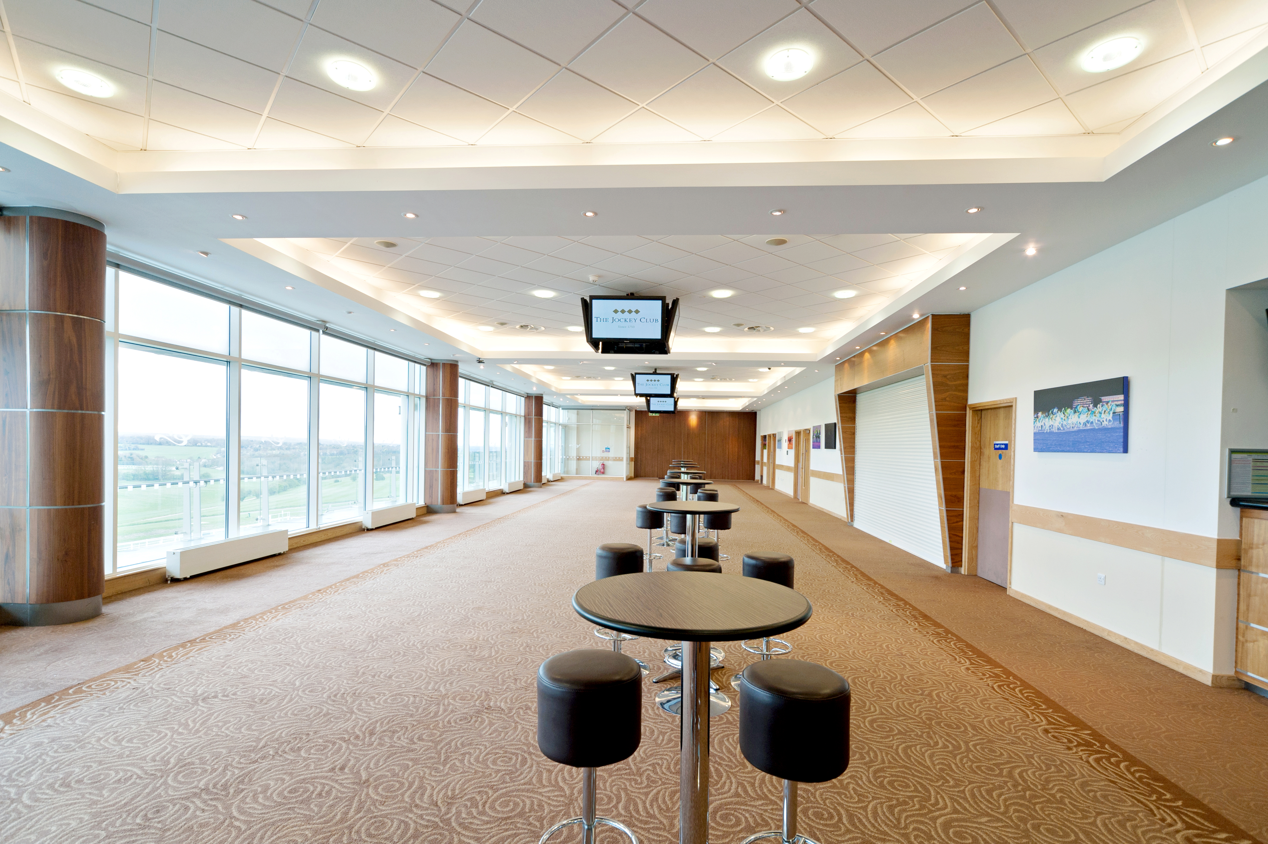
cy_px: 422
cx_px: 634
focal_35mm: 17
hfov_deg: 93.3
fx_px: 598
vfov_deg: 70.4
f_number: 8
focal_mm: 17
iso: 250
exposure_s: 1/20
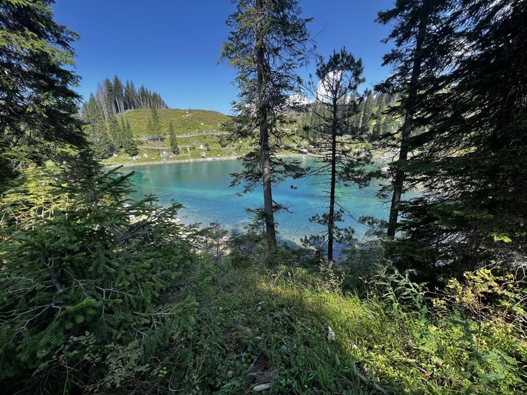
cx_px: 264
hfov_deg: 106.2
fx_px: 198
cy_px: 198
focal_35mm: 13
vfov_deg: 89.9
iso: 32
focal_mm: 1.57
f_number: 1.8
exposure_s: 1/447
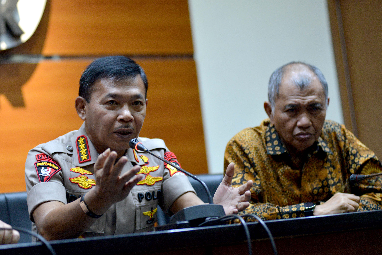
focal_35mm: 112
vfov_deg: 12.2
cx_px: 191
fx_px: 1189
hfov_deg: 18.3
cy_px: 128
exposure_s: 1/160
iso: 2500
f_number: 2.8
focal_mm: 112
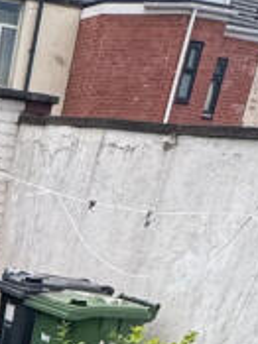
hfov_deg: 15.9
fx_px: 816
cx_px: -171
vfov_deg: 15.9
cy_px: 765
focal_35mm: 82
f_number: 2.2
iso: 125
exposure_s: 1/99
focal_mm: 2.22
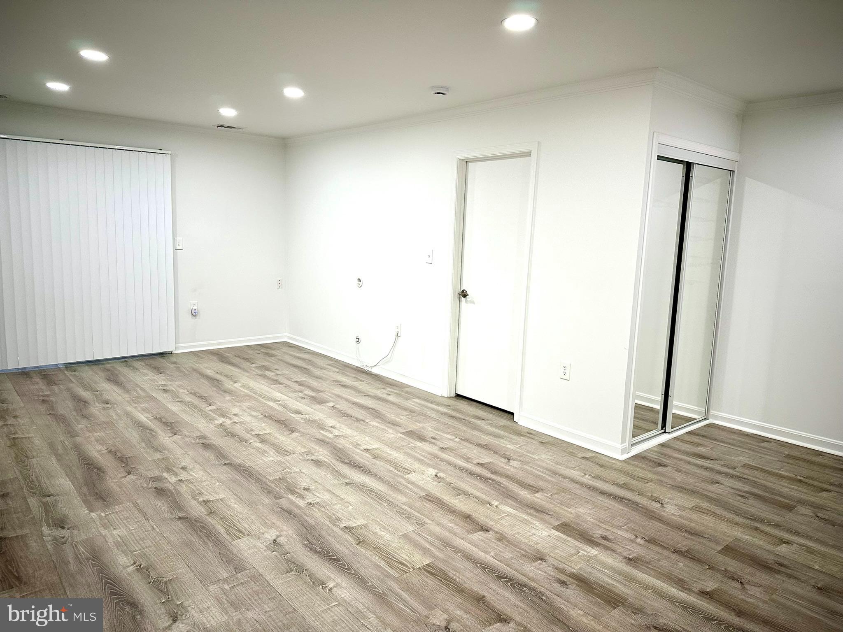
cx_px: 422
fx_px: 584
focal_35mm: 24
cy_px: 316
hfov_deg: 71.6
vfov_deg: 56.8
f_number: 1.78
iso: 200
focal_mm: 6.86
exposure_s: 1/120
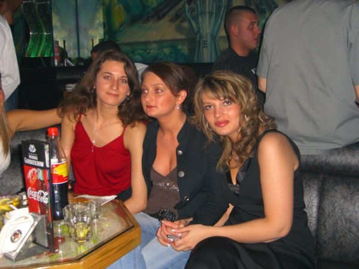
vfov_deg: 31.5
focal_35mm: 46
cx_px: 180
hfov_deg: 41.2
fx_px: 477
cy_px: 134
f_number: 3.1
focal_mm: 9.5
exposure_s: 1/60
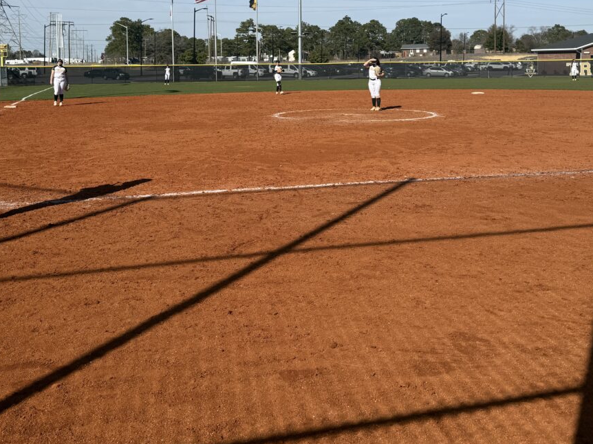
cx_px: 280
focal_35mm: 39
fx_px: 668
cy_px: 93
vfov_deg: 35.7
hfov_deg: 47.9
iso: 80
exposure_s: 1/6711
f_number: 1.78
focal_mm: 6.76
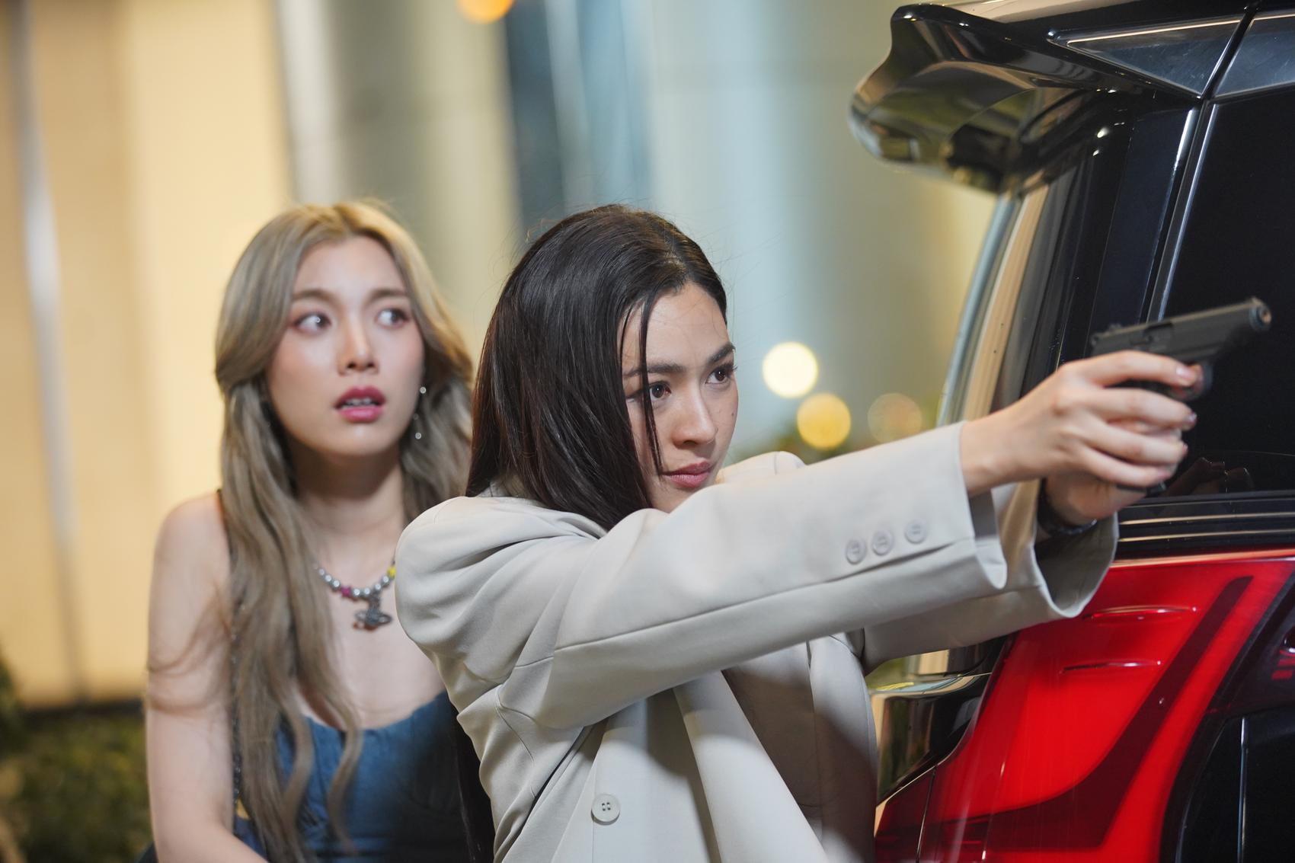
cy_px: 432
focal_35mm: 130
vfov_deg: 10.5
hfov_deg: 15.8
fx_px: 4676
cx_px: 648
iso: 2500
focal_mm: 130
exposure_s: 1/100
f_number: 2.8
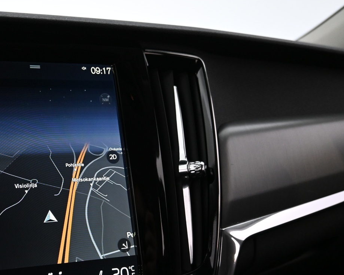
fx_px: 442
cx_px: 46
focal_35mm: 43
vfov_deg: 34.3
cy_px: 179
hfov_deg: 39.9
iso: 1600
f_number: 3.5
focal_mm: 17.5
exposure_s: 1/30
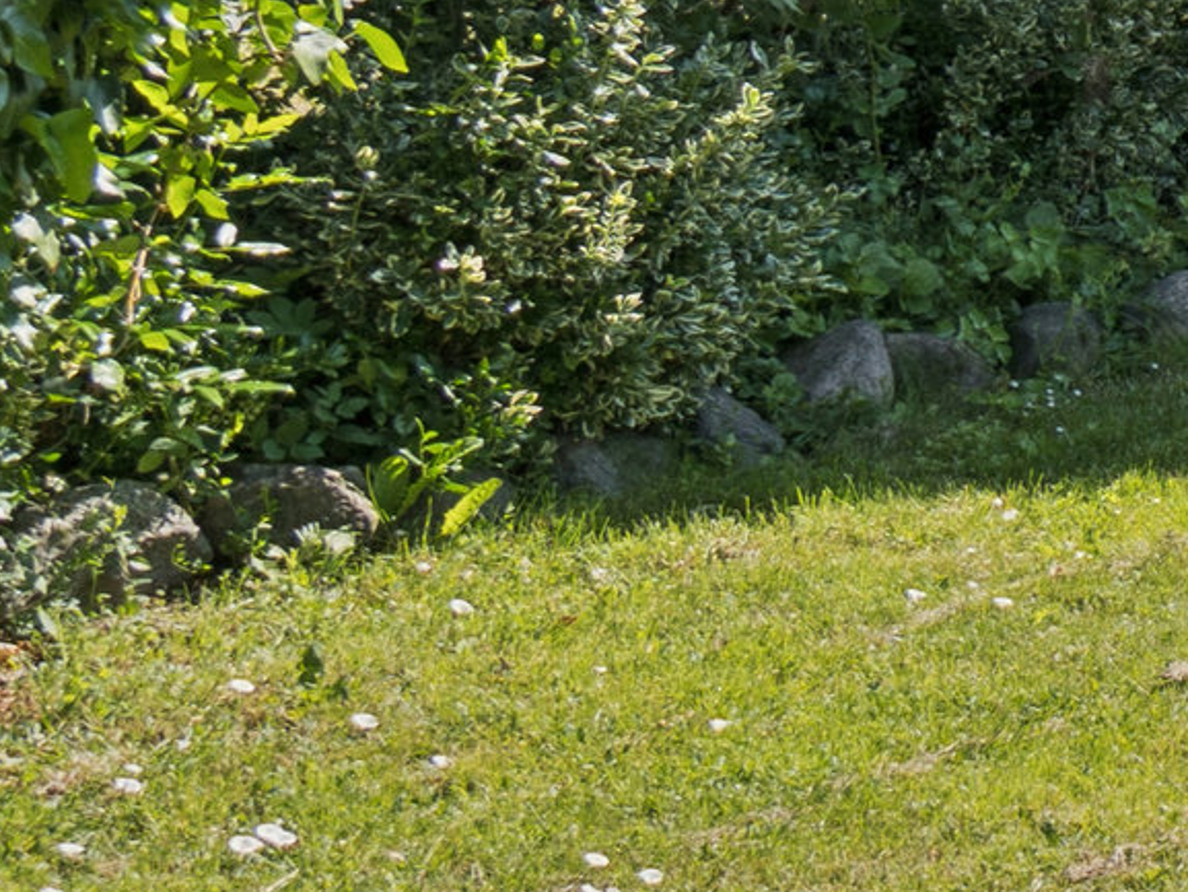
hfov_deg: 11.6
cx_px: 2959
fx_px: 4634
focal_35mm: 135
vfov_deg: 10.6
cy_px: -464
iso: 100
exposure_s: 1/100
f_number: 8
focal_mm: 18
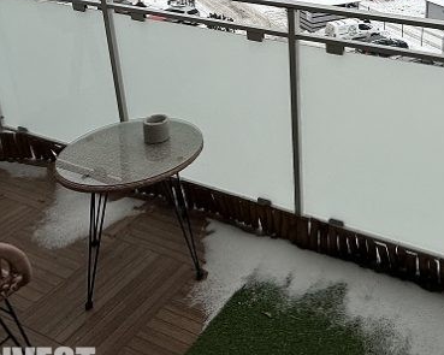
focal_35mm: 37
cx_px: 389
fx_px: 486
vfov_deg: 36.8
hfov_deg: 45.1
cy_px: 17
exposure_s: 1/298
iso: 50
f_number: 2.2
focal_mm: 2.22
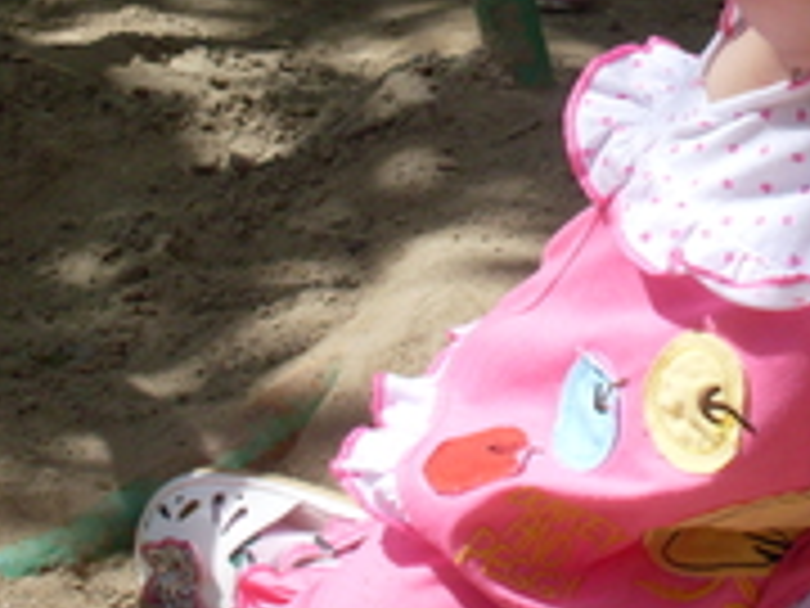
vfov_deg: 15.2
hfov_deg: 20.3
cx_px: 720
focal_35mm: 95
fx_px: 2223
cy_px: -54
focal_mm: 6.3
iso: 80
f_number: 8.4
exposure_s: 1/180
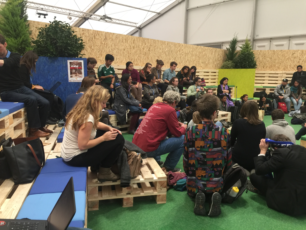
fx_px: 256
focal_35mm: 29
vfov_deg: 48.2
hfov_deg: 61.7
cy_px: 115
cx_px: 153
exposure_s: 1/33
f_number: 2.2
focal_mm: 4.15
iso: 40
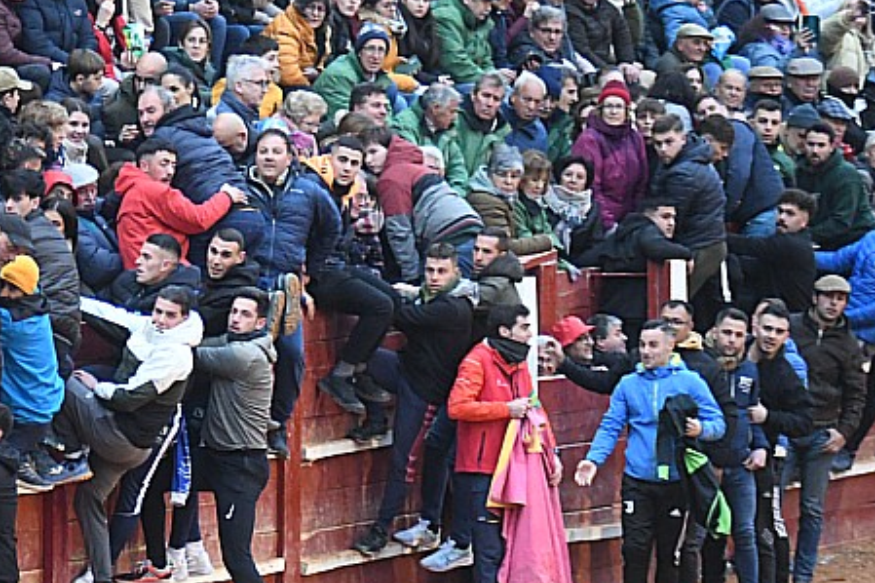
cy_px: 581
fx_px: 8771
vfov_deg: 3.8
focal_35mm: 361
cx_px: -263
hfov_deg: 5.7
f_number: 3.2
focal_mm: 135
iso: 6400
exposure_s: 1/320
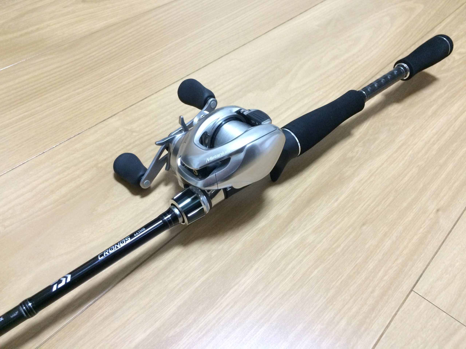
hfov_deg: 61.7
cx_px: 233
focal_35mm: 29
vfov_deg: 48.2
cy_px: 174
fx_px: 390
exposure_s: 1/30
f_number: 2.2
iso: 250
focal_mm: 4.15
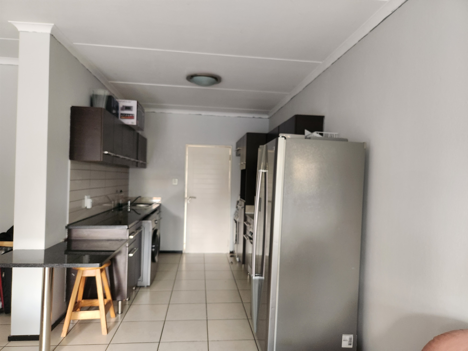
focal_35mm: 23
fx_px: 311
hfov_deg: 73.9
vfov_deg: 58.9
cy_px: 176
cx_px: 234
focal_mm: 5.4
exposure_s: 1/100
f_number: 1.8
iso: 800
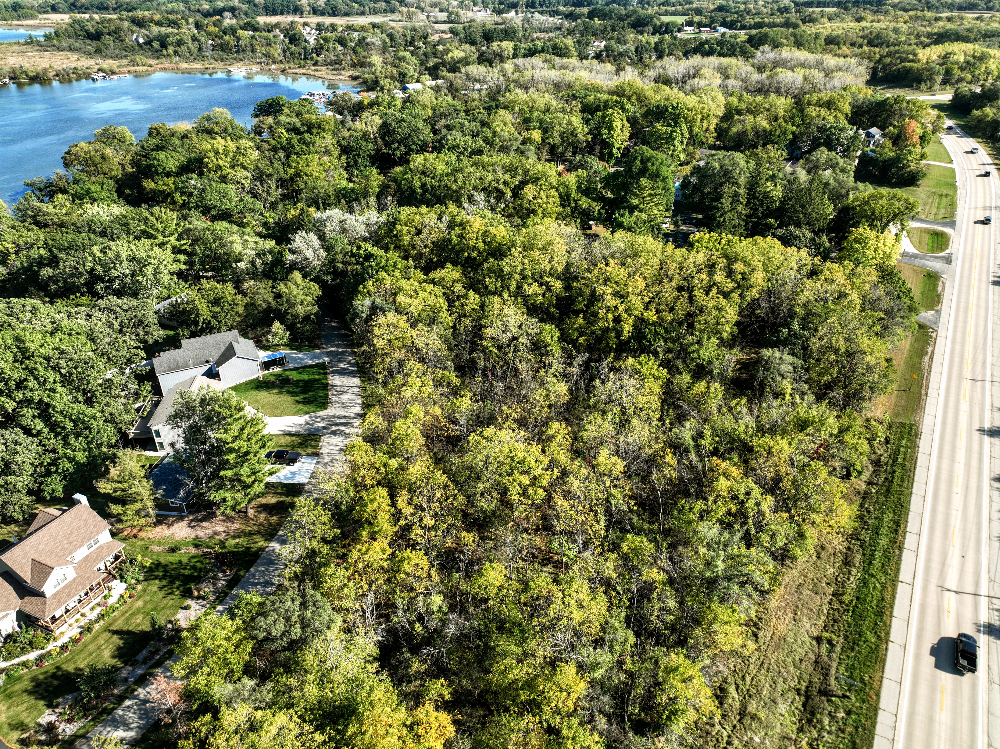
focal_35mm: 24
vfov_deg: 56.8
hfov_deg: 71.6
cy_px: 374
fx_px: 693
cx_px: 500
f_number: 2.8
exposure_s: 1/640
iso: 110
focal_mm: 12.29
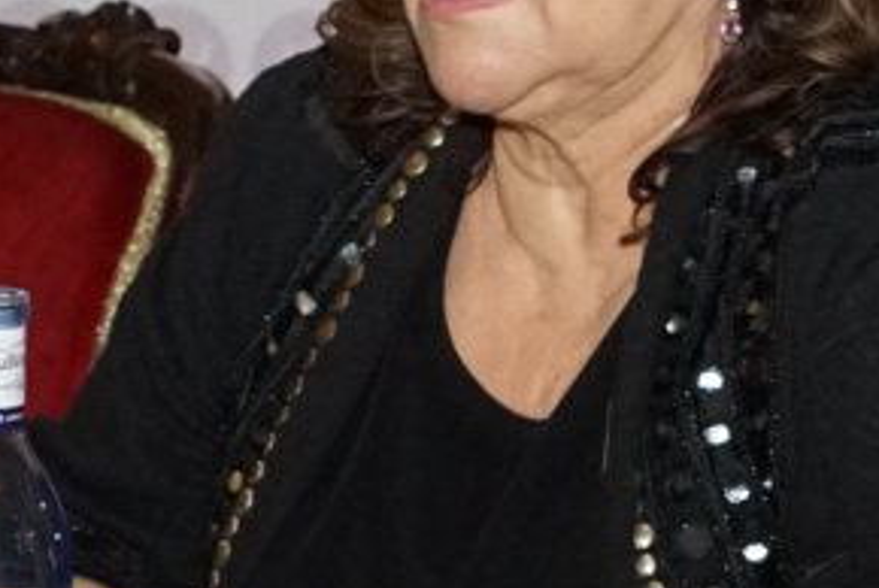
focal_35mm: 293
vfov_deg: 4.7
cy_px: 179
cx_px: 1109
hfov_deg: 7.0
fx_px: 7156
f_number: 5.6
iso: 1600
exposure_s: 1/200
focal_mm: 35
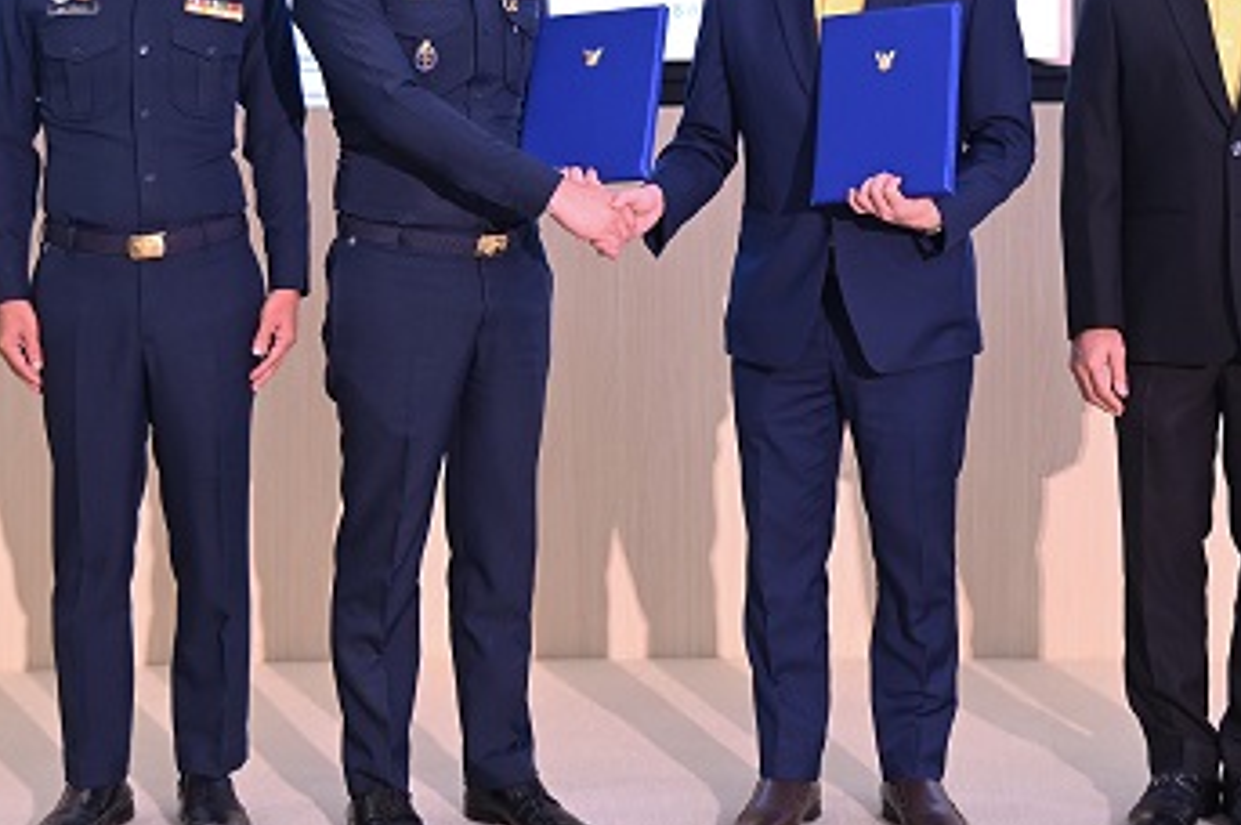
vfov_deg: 19.3
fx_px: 2411
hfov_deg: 28.9
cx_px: 628
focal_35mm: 70
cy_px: 230
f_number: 4
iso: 1600
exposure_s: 1/80
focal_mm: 44
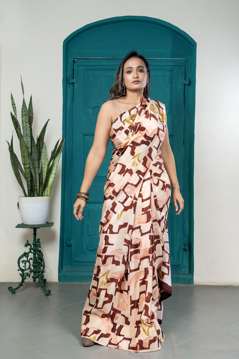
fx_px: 368
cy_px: 180
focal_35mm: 37
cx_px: 120
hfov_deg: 35.9
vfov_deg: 51.9
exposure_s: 1/160
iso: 1000
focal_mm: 37
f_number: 5
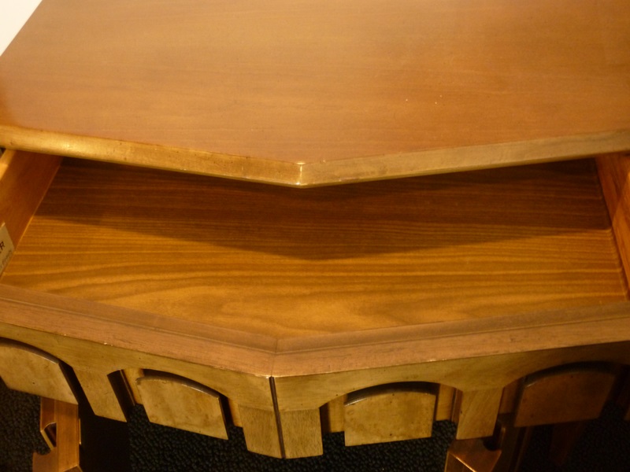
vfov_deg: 39.7
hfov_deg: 51.4
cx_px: 315
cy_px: 236
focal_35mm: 36
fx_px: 655
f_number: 3.6
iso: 400
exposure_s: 1/8
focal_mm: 6.5
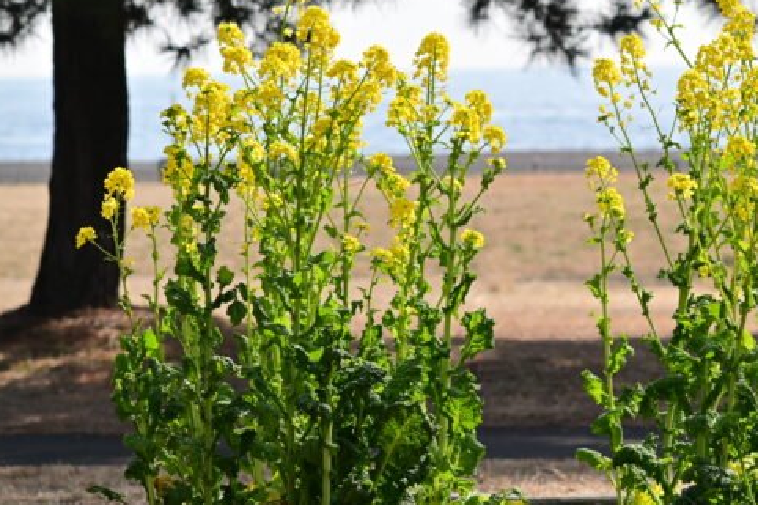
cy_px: 59
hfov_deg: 9.2
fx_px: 4694
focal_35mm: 223
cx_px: 546
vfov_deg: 6.1
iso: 100
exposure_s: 1/500
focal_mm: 105
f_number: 2.5
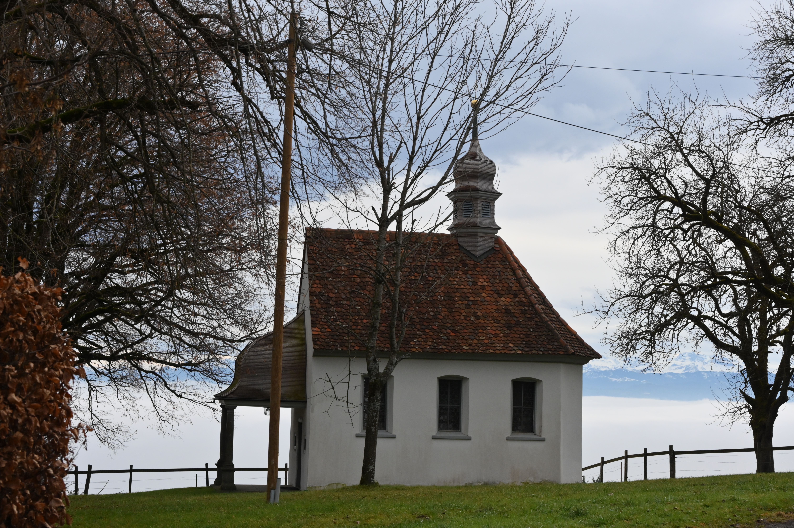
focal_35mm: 70
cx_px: 397
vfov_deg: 19.4
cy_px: 264
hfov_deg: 28.9
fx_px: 1543
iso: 1250
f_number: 10
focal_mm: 70
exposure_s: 1/1250
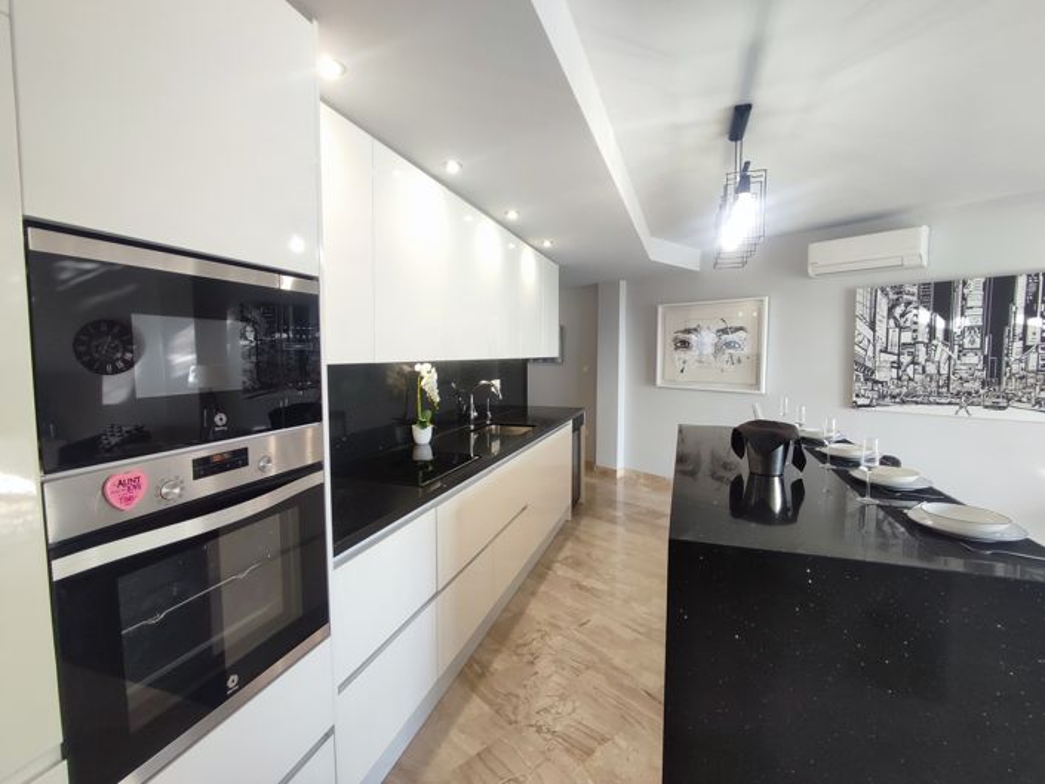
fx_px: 483
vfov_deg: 78.1
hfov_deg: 94.5
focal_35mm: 16
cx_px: 522
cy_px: 392
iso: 162
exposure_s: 1/100
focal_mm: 1.65
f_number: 2.2
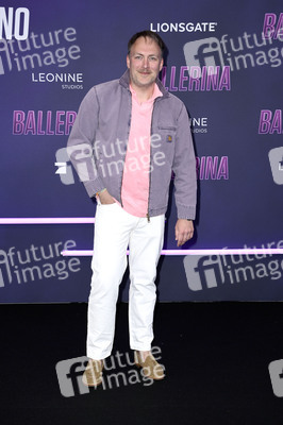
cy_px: 212
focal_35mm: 56
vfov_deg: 35.7
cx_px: 142
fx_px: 661
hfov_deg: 24.2
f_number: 5.6
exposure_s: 1/200
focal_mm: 56
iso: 320
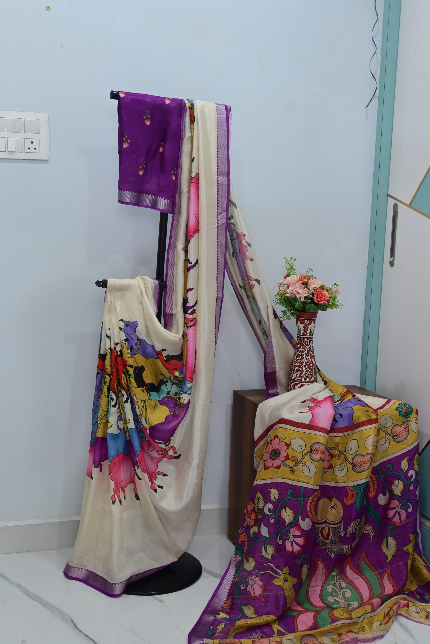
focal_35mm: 42
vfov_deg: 46.4
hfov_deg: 31.9
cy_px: 322
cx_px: 215
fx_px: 752
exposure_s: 1/50
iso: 800
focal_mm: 28
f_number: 5.6
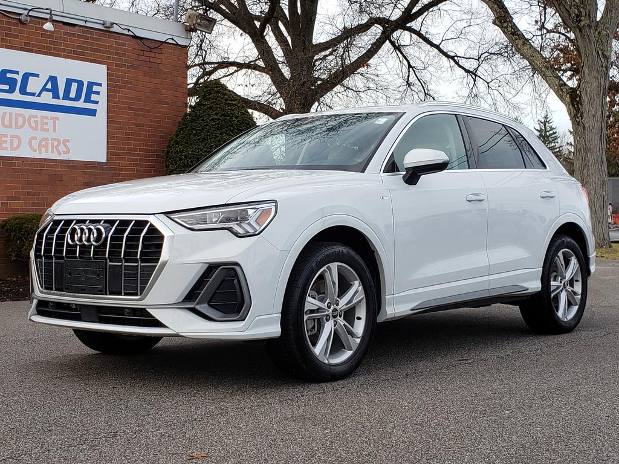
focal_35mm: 26
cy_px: 232
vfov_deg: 53.1
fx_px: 465
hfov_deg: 67.3
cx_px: 310
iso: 50
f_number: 2.4
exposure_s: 1/426
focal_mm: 4.3
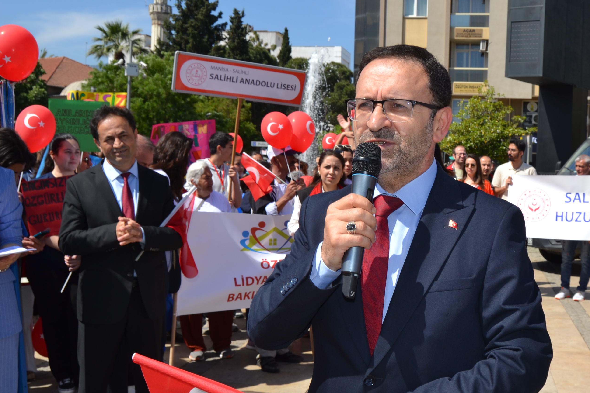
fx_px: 672
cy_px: 207
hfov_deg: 46.6
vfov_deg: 32.6
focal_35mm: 41
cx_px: 398
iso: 100
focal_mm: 20
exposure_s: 1/200
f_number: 10
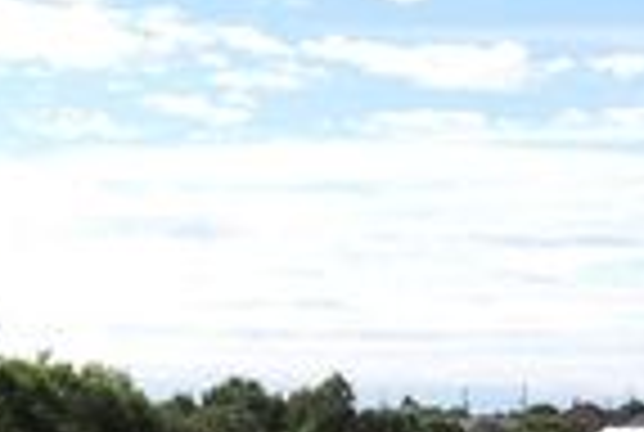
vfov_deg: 10.7
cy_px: 448
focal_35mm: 127
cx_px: 333
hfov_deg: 16.1
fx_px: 2277
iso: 100
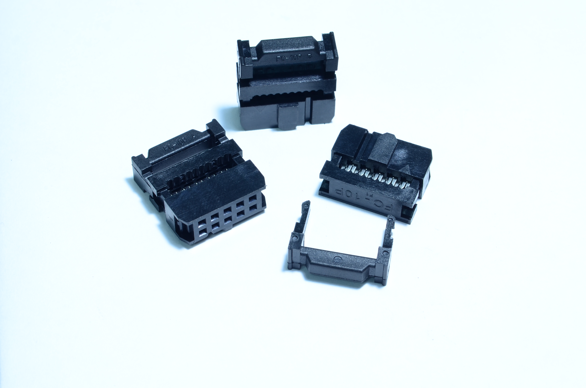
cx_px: 293
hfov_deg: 22.7
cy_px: 194
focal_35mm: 90
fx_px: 1462
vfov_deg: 15.1
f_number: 18
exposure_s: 1/1.3
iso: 100
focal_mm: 60
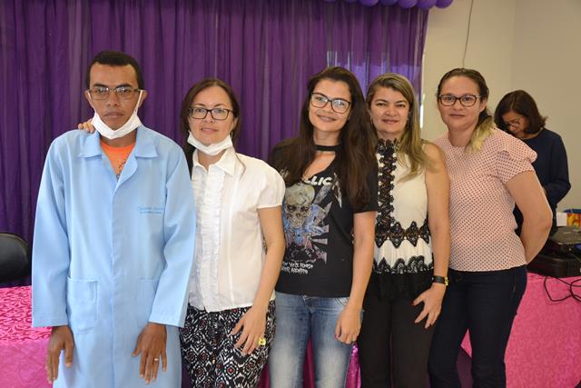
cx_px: 290
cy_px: 194
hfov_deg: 51.3
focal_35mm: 38
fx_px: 605
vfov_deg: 35.5
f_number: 4
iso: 640
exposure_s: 1/60
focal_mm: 25
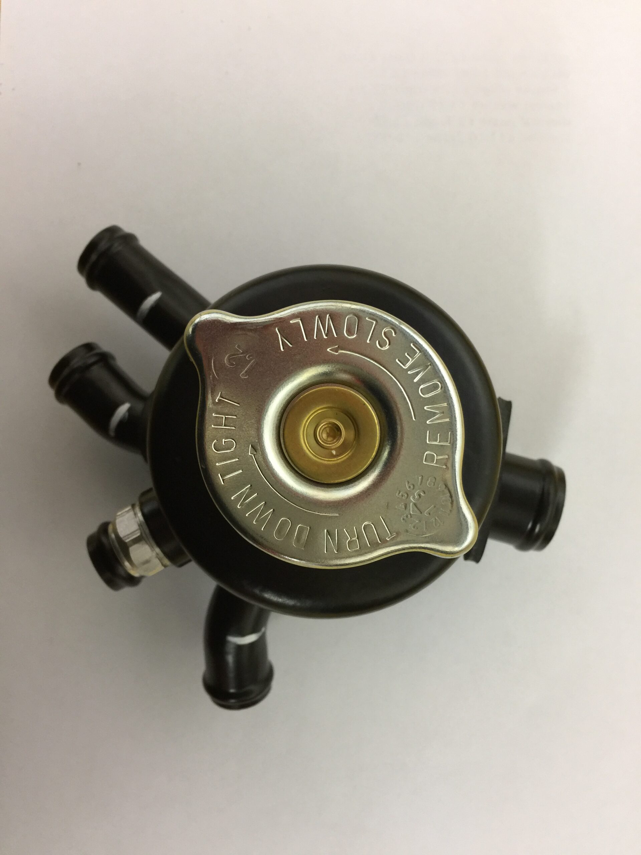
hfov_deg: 48.2
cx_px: 320
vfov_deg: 61.7
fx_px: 716
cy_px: 428
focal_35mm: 29
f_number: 2.2
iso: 100
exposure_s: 1/17
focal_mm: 4.15
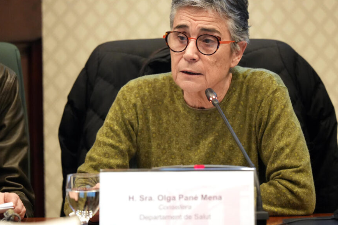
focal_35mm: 236
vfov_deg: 5.8
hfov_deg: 8.7
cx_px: 176
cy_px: 100
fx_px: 2216
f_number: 4
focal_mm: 200
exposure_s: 1/125
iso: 6400
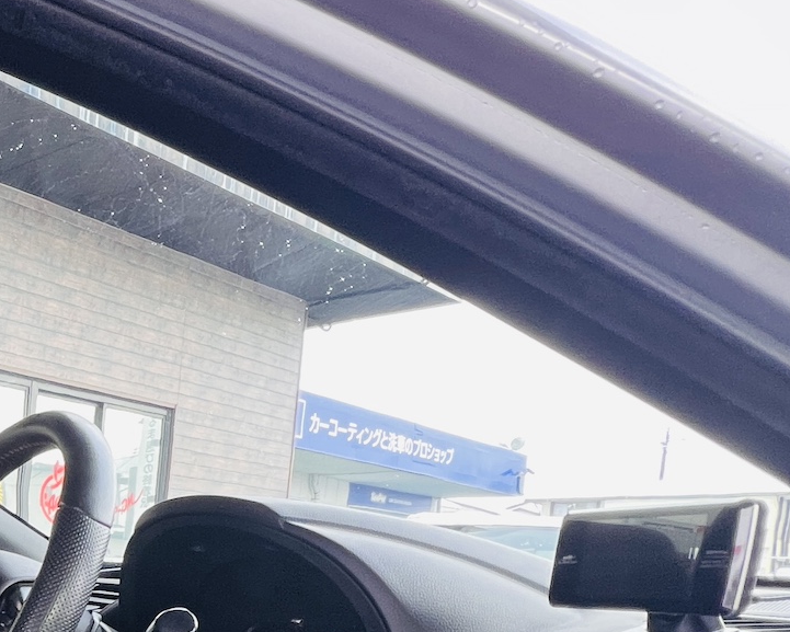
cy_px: 671
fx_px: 889
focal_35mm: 38
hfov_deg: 32.9
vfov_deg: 34.5
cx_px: -278
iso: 50
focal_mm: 1.57
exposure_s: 1/99
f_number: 1.8
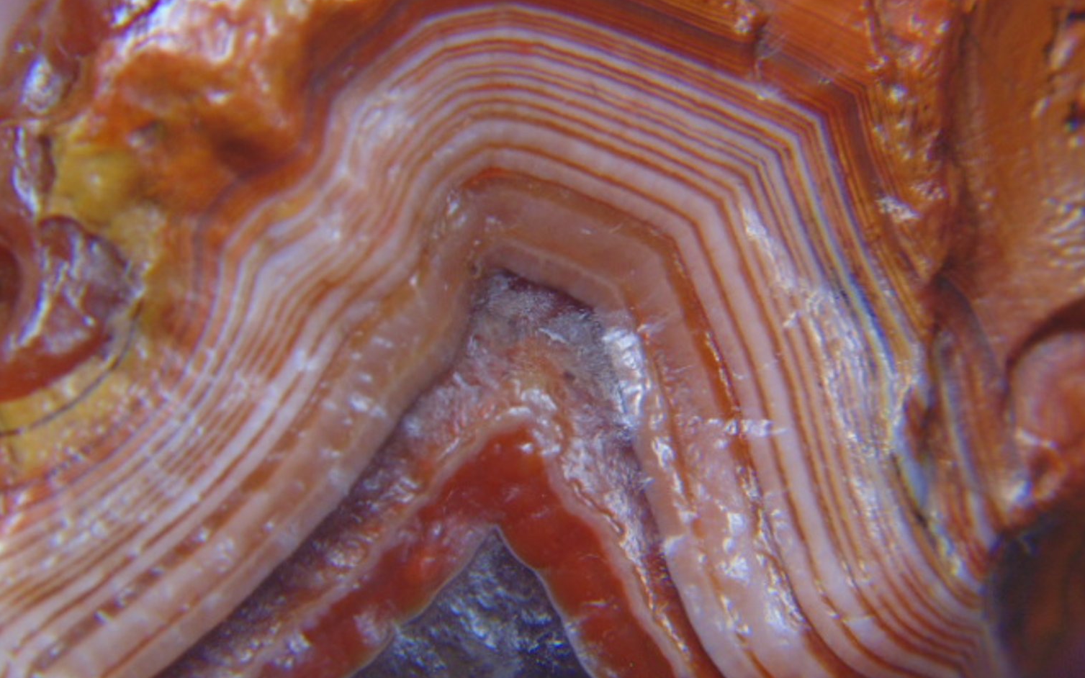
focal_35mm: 165
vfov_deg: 8.0
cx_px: 543
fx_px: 4879
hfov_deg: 12.7
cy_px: 372
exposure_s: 1/80
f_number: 5.2
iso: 200
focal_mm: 27.8
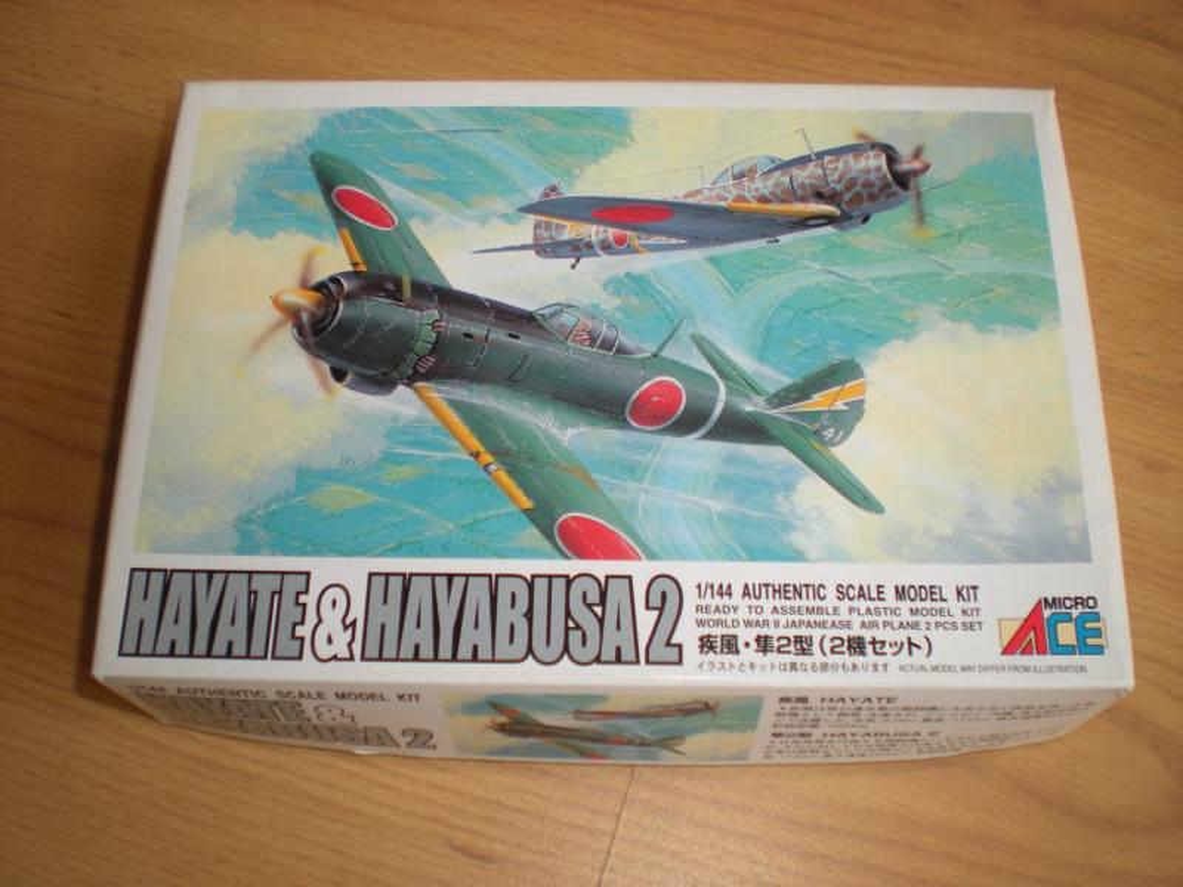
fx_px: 1299
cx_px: 592
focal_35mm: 38
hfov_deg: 49.0
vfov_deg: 37.7
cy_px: 444
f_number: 3.1
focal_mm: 6.3
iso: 64
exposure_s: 1/62.8
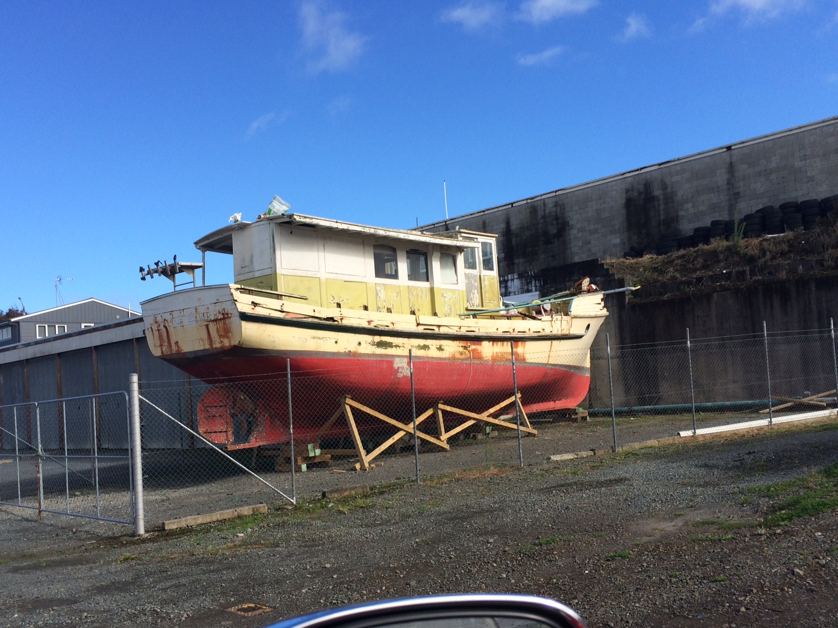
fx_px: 823
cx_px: 379
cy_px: 357
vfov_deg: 41.7
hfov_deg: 53.9
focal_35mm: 34
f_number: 2.2
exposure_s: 1/1368
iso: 32
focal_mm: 4.15
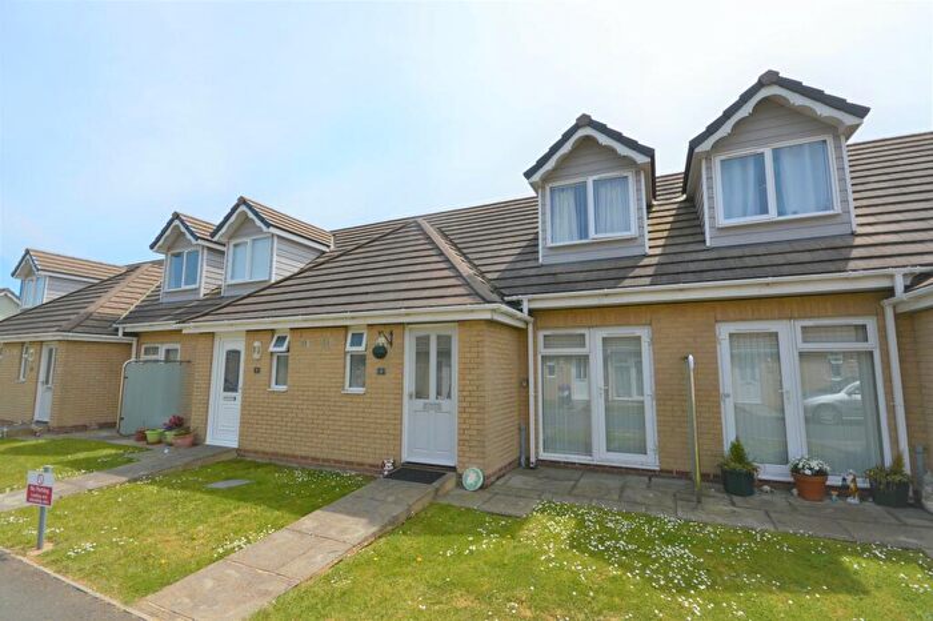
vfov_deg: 77.3
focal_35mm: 15
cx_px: 466
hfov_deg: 100.4
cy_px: 310
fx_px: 389
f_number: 11
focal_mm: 10
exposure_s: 1/500
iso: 280
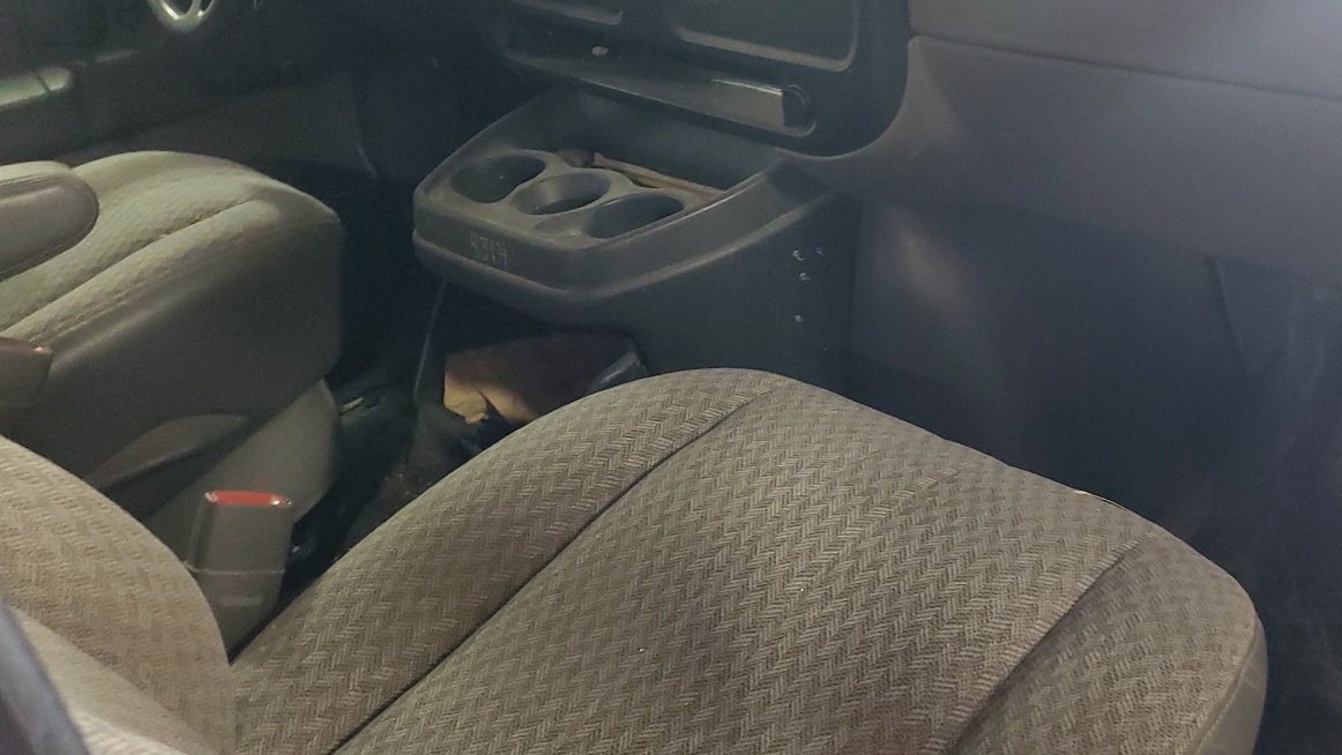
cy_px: 267
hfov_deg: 51.1
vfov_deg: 30.3
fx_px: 1388
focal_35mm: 39
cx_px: 841
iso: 316
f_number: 1.5
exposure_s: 1/20
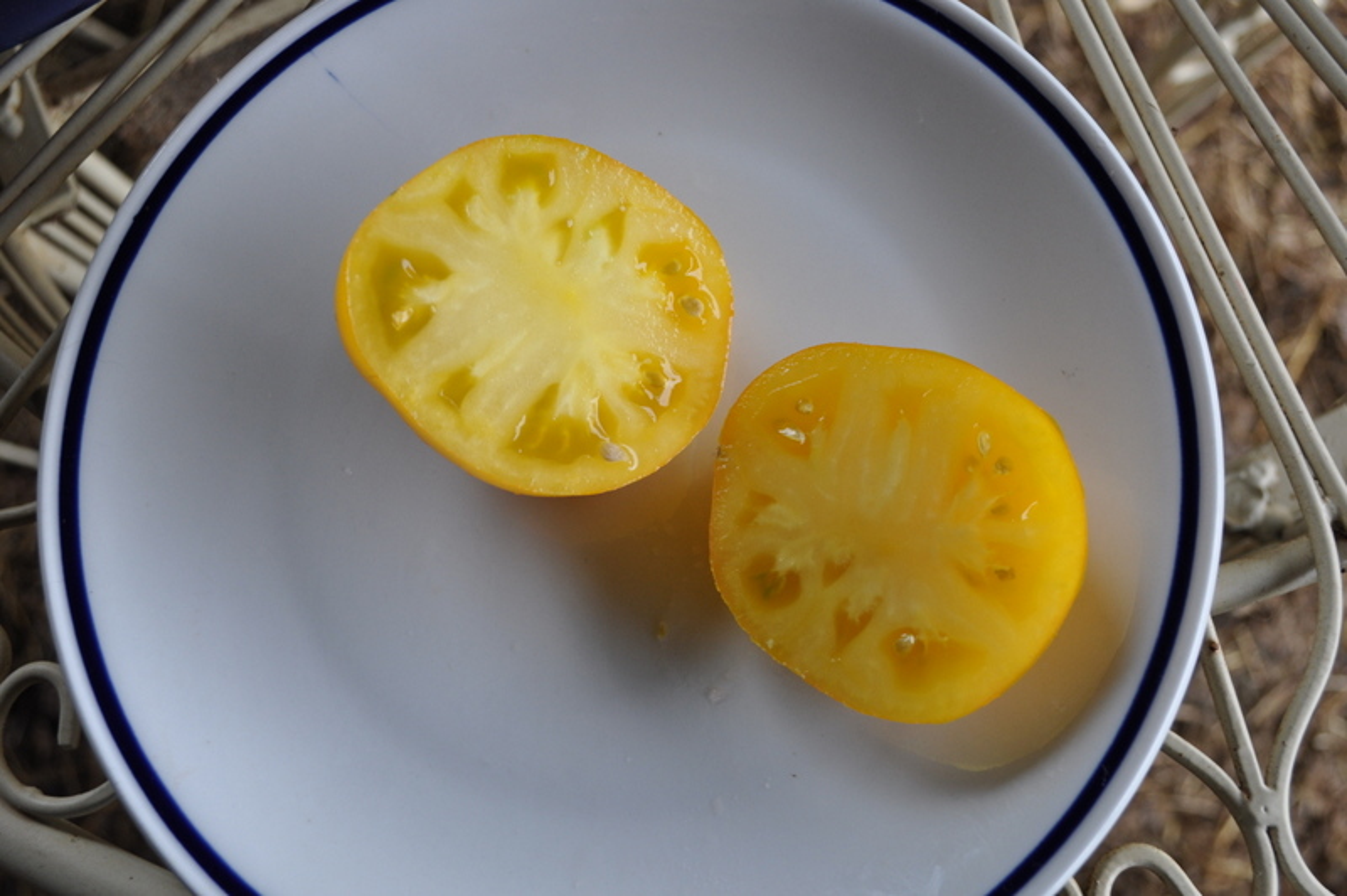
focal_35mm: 36
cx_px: 674
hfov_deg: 53.2
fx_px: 1346
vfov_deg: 36.8
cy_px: 448
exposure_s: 1/60
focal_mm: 24
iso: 400
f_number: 7.1
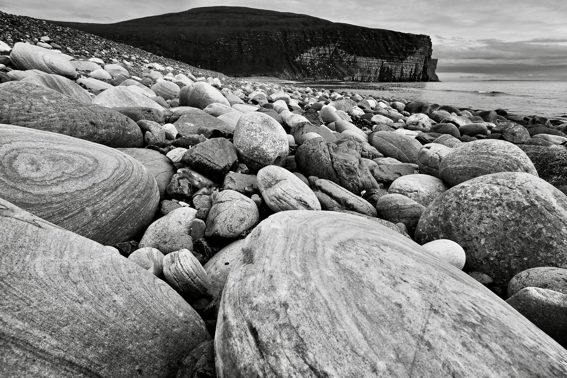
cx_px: 284
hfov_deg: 93.3
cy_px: 189
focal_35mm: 17
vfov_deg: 70.5
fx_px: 268
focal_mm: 17
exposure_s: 1/45
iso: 100
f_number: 13
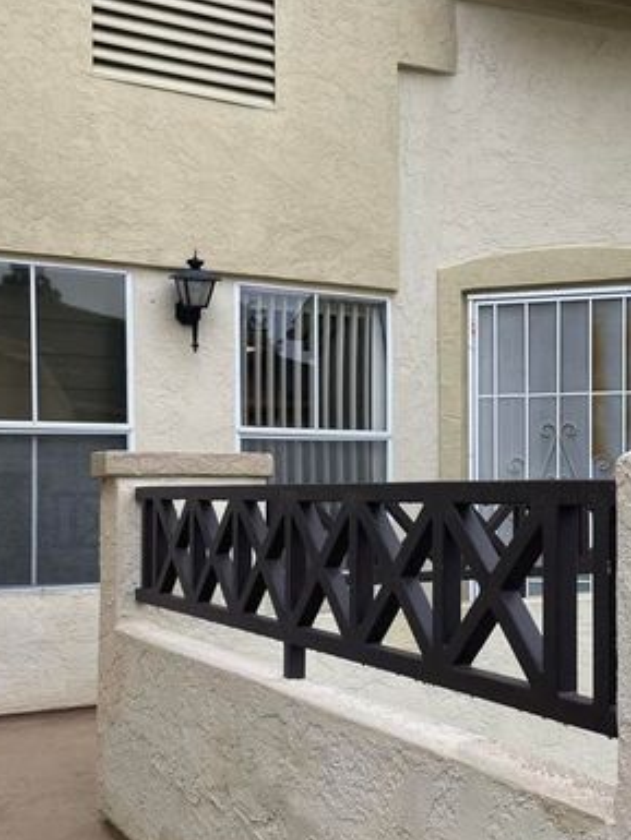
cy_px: 507
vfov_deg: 41.9
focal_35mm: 45
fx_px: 1093
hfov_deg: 32.0
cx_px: 413
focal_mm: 4.2
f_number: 1.6
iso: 32
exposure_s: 1/437
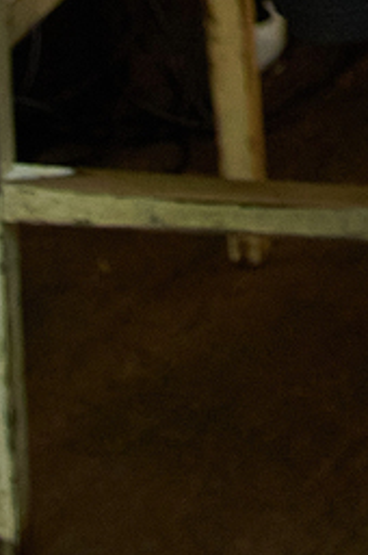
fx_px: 4151
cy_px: -876
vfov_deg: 7.1
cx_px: 1027
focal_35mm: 270
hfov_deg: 4.9
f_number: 2.8
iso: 800
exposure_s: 1/125
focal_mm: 24
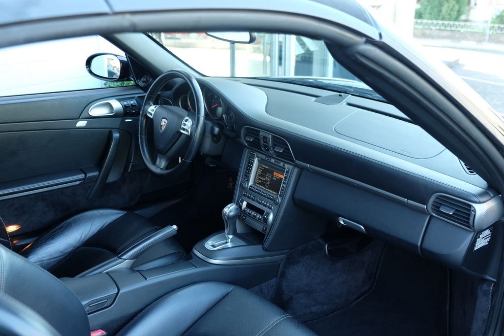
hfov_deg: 57.2
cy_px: 168
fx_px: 462
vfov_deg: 39.9
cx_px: 252
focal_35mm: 33
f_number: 3.2
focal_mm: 22.3
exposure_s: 1/60
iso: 400
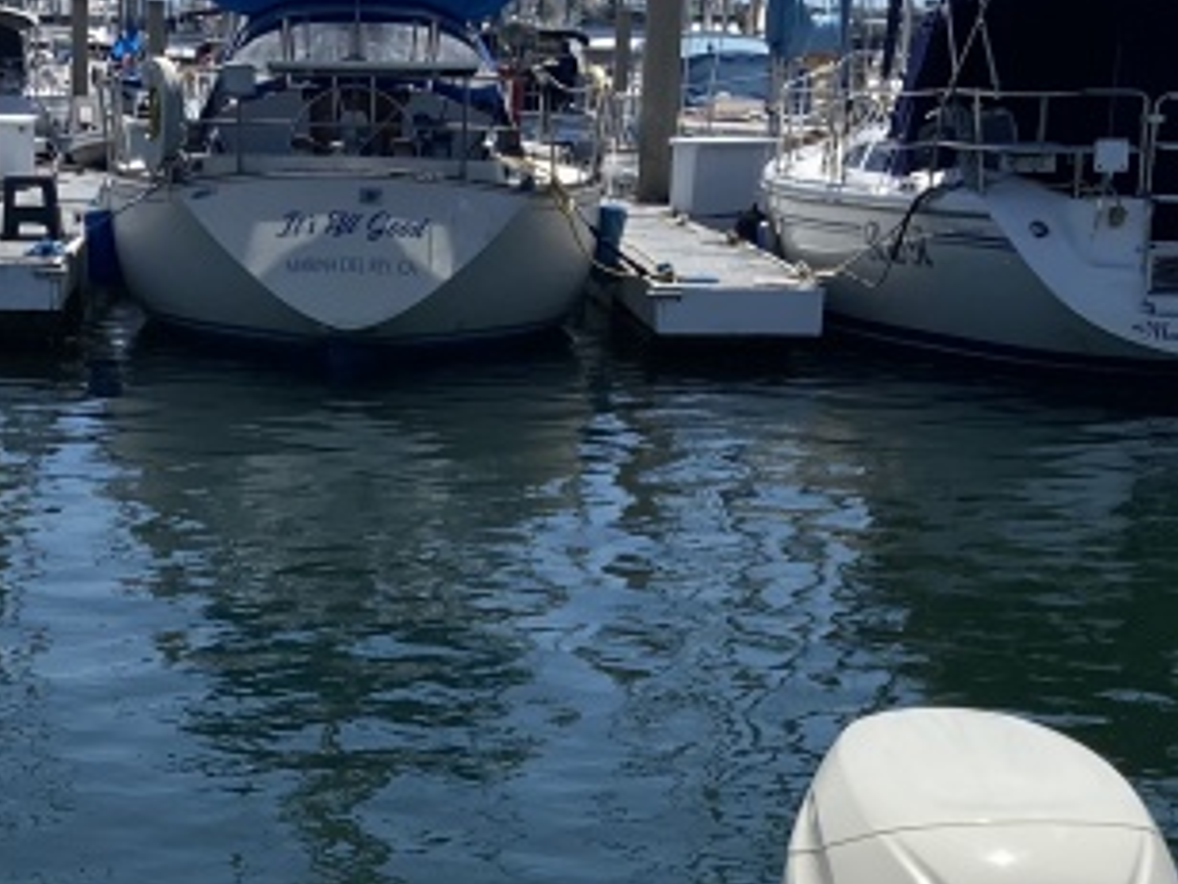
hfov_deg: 21.0
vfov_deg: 15.3
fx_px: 3165
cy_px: 1060
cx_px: 352
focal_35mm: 93
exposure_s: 1/4367
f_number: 1.8
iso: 25
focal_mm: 3.99
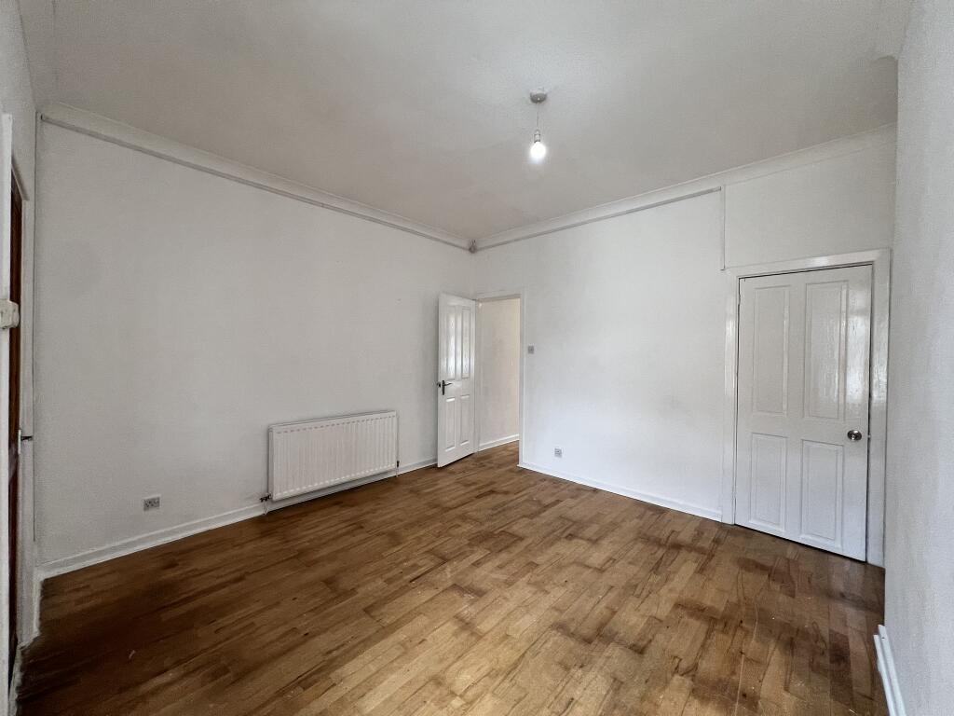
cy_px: 358
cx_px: 477
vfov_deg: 89.9
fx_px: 358
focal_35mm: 13
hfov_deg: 106.2
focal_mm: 1.57
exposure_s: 1/100
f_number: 1.8
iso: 100
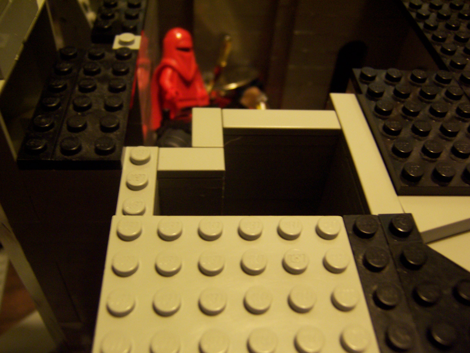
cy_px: 176
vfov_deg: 42.9
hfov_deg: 55.4
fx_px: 448
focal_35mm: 33
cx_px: 235
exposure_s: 1/10
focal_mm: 5.5
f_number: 2.8
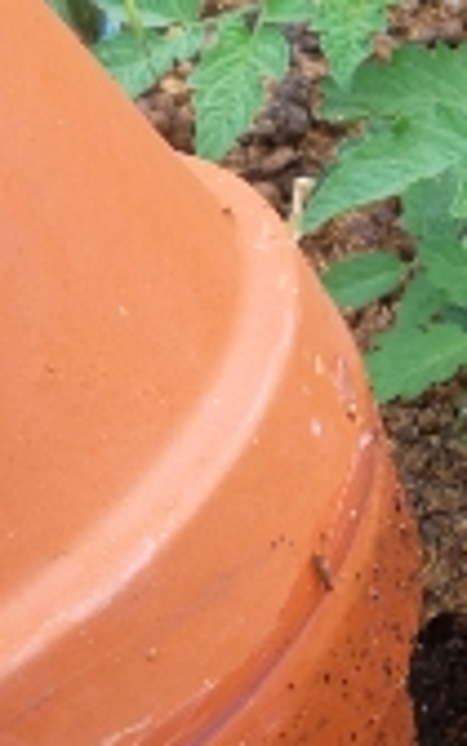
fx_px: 2077
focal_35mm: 102
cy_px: 431
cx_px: 227
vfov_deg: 20.4
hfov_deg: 12.8
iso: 80
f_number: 3.5
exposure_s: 1/110
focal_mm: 4.9
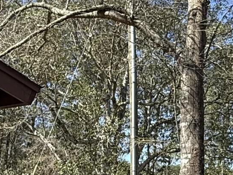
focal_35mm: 77
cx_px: 214
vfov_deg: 19.0
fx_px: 518
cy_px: 141
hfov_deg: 24.5
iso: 50
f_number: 2.2
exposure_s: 1/841
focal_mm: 2.22
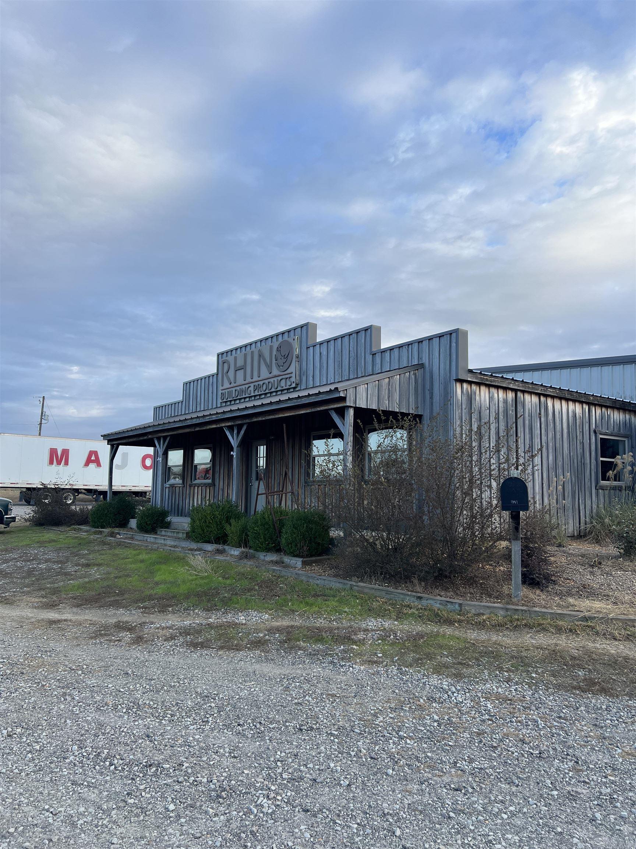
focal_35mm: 26
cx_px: 318
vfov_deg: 67.3
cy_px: 424
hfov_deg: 53.1
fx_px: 637
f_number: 1.5
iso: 50
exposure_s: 1/1295
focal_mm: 5.7
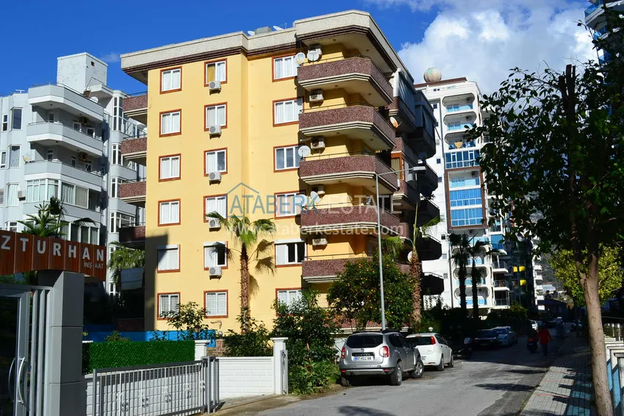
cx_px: 312
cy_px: 208
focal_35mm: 39
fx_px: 676
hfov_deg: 49.6
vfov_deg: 34.2
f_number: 11
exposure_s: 1/500
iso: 250
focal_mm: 26
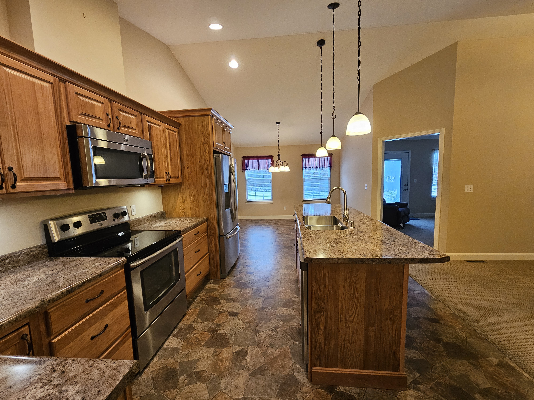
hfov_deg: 106.2
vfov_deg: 89.9
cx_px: 267
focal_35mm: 13
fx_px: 201
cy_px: 200
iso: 320
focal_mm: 2.2
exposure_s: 1/60
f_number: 2.2
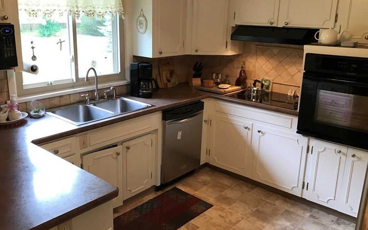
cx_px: 174
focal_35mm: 34
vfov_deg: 37.3
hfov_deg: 56.7
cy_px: 111
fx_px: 341
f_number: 1.8
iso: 32
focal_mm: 3.99
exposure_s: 1/30
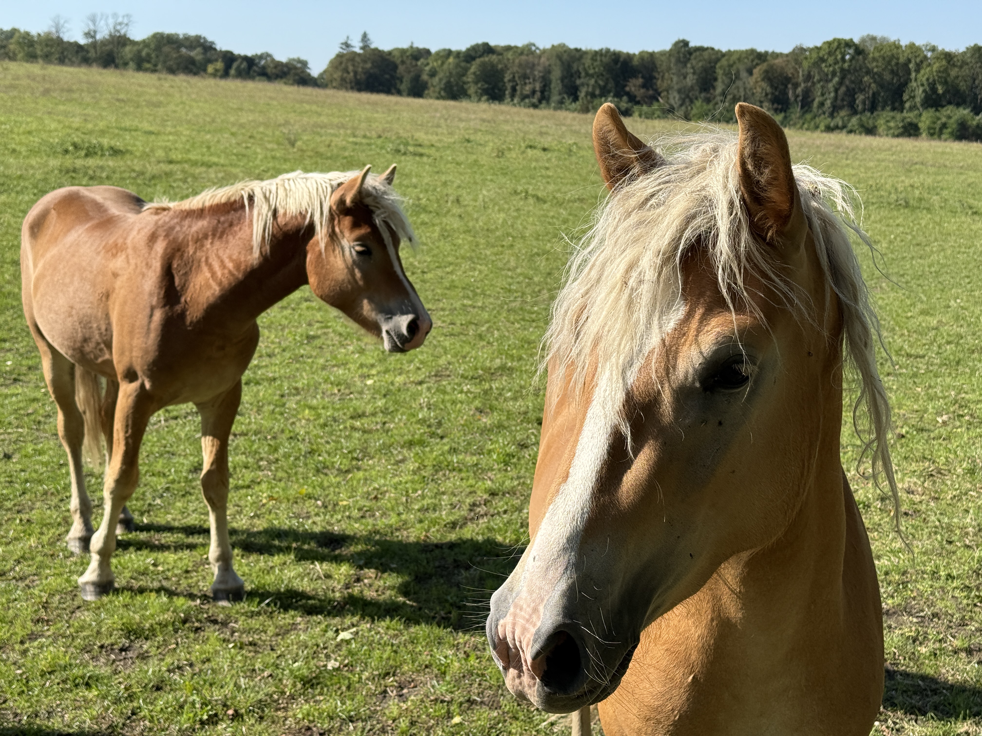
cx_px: 491
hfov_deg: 39.7
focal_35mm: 48
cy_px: 368
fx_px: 1362
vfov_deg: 30.3
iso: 64
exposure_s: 1/2762
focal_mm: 6.76
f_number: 1.78
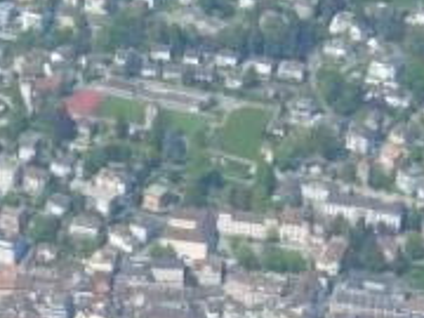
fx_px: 2315
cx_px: 35
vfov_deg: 7.8
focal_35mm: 189
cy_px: 327
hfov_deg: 10.4
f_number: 6.8
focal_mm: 16.33
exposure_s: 1/200
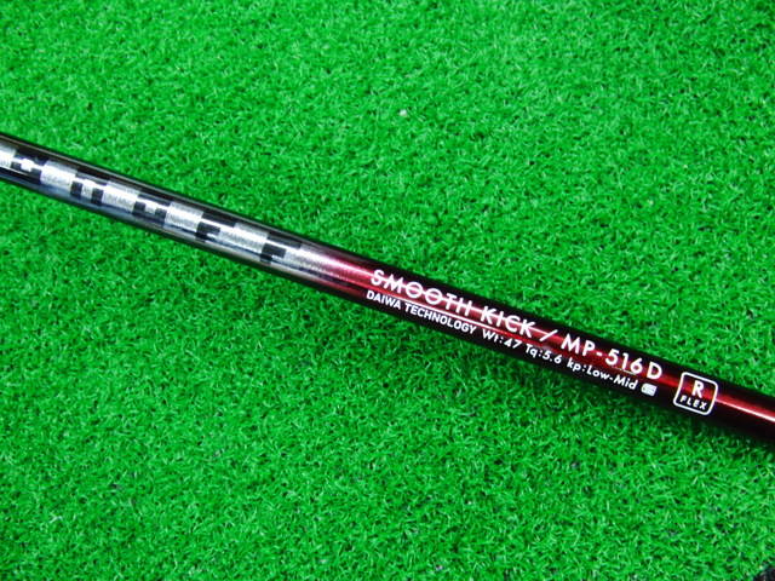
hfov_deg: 50.1
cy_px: 290
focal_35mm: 37
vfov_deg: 38.7
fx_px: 828
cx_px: 388
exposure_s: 1/20
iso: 400
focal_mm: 6.42
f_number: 3.6
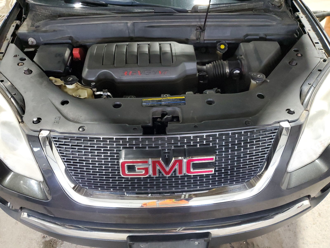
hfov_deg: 67.3
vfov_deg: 53.1
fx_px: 248
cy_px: 124
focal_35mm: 26
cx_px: 165
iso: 366
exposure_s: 1/60.2
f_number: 1.5
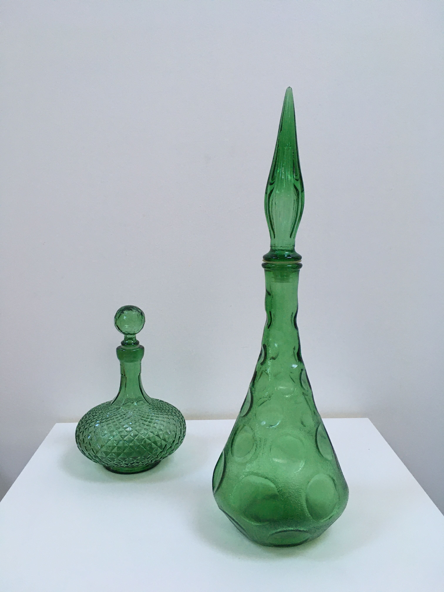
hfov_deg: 48.2
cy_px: 296
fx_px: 496
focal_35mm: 29
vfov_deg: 61.7
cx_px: 222
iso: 100
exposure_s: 1/33
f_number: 2.2
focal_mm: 4.15
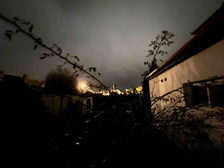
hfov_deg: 106.2
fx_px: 84
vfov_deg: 89.9
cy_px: 84
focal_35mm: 13
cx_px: 112
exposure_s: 1/2
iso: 4000
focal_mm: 1.57
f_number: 1.8
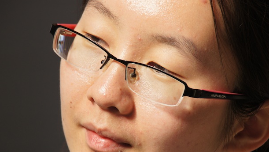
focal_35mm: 473
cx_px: 127
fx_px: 3375
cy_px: 108
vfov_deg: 2.6
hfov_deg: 4.6
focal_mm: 230
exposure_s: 1/200
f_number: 6.3
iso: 200
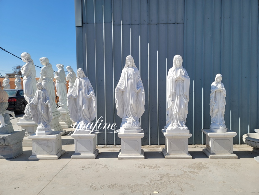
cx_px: 130
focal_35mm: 25
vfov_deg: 54.9
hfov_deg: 69.4
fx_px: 187
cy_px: 98
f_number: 1.8
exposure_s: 1/1105
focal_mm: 7
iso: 20
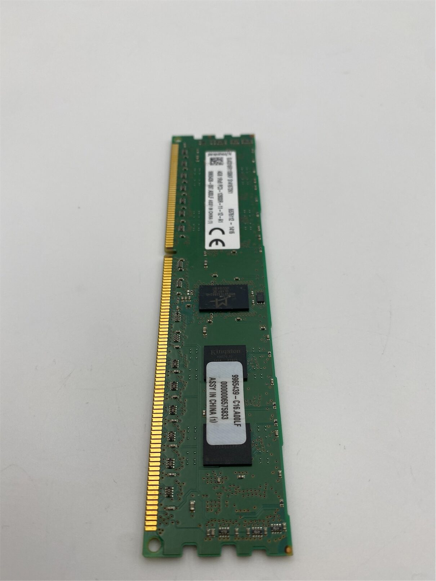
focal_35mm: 26
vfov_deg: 67.3
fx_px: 437
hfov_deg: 53.1
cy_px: 290
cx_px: 218
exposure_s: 1/304
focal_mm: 4.25
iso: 32
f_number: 1.8
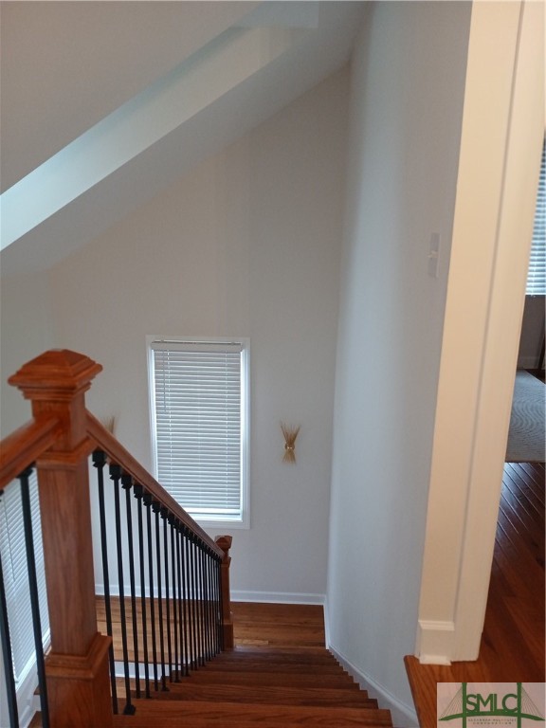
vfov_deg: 67.3
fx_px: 547
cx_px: 273
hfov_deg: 53.1
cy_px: 364
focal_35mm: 26
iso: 200
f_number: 1.8
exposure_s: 1/40
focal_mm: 3.98
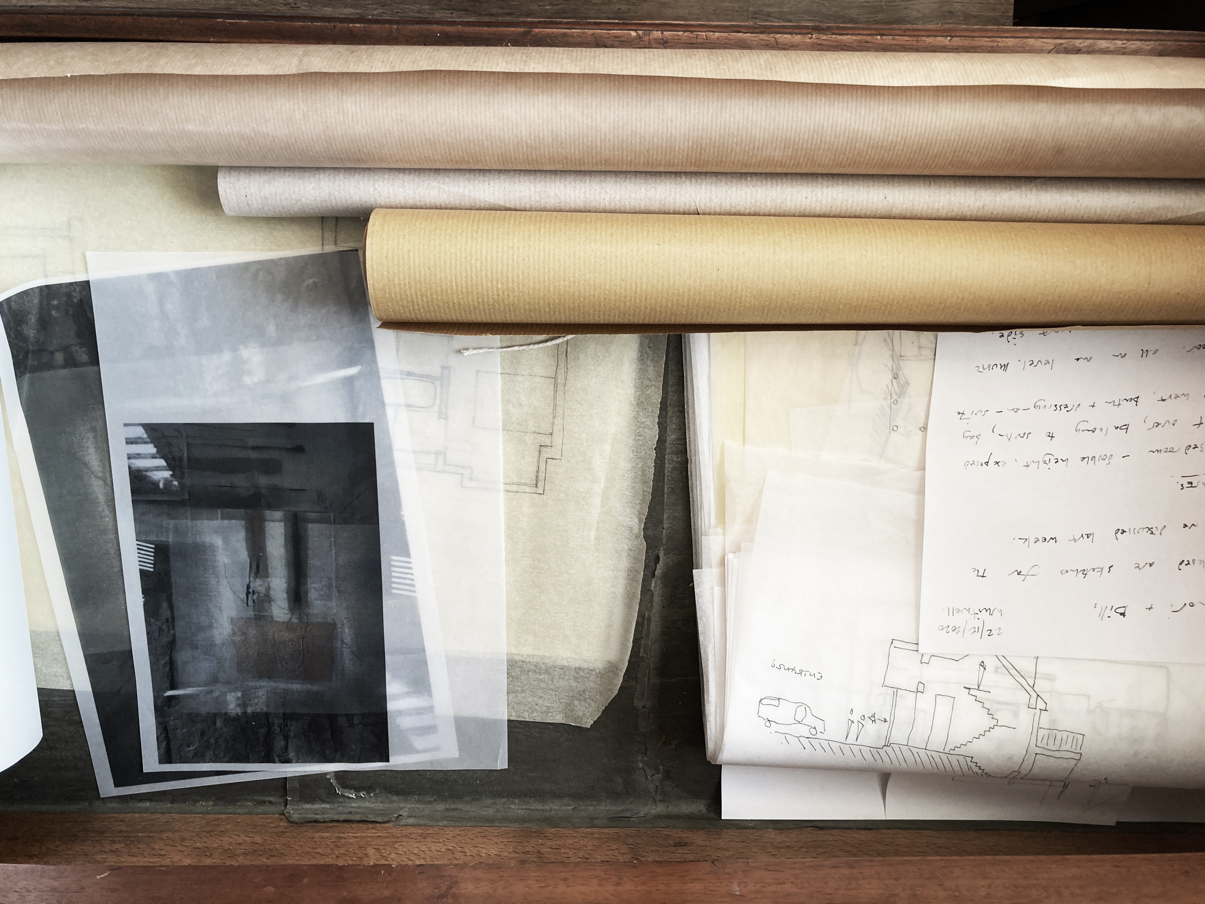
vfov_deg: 49.7
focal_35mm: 28
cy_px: 452
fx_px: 975
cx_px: 602
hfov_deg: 63.4
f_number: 1.8
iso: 80
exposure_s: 1/66
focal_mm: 3.99
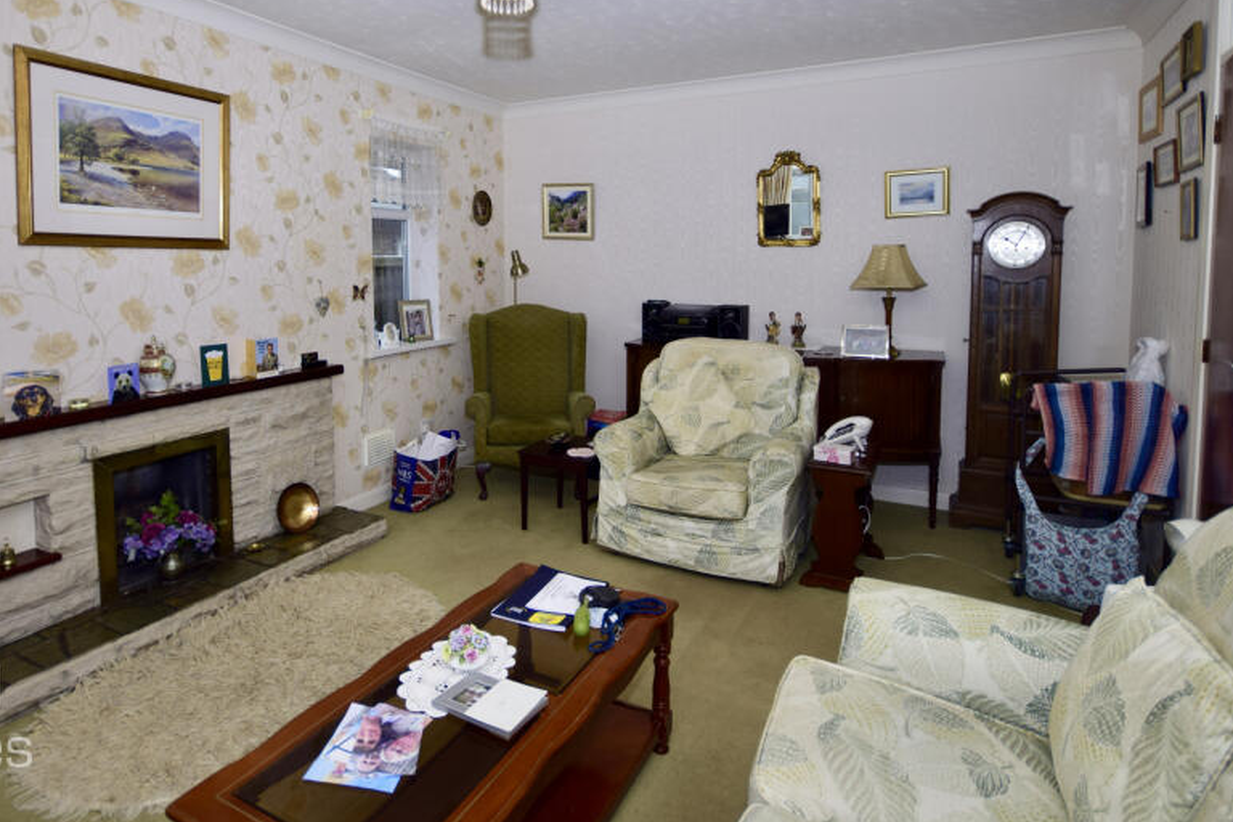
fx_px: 685
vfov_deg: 61.1
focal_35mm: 20
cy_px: 307
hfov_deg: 83.4
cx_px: 525
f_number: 4
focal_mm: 10
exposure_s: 1/125
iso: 250
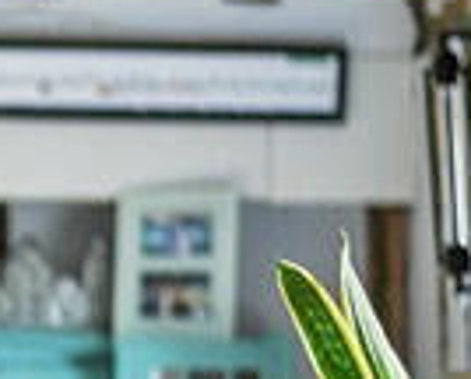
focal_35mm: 357
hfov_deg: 5.2
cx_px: -808
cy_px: 669
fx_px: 4991
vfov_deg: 4.3
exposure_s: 1/30
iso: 400
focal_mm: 50
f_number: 2.2
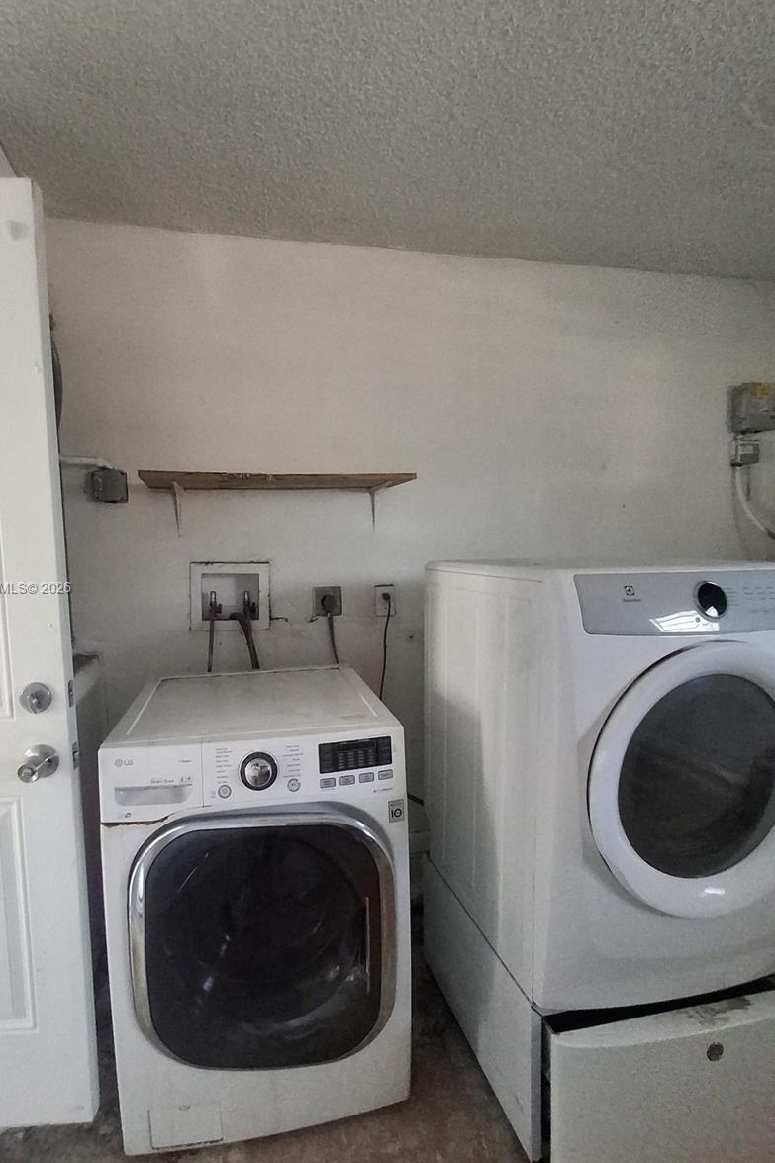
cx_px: 334
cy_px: 589
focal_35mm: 17
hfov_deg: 70.1
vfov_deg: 93.3
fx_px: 549
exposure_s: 1/40
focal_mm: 1.64
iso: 250
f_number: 2.2
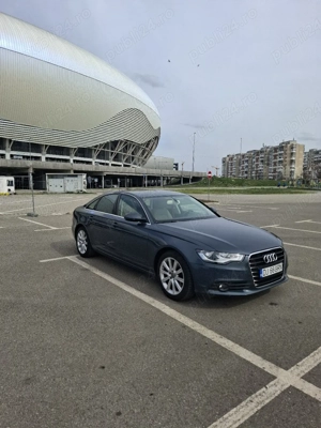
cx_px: 160
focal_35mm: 23
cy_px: 214
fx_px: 284
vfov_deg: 73.9
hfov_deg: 58.9
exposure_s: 1/2000
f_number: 1.8
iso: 50
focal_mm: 5.54
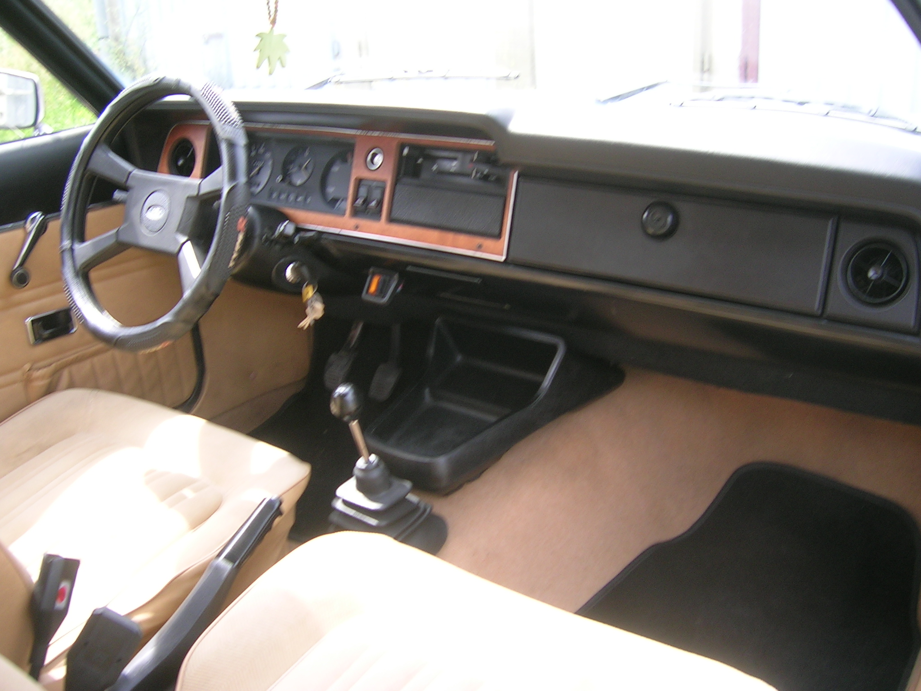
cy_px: 346
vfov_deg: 40.7
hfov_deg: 52.6
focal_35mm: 35
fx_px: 931
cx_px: 460
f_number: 2.8
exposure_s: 1/97.8
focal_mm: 5.4
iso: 50
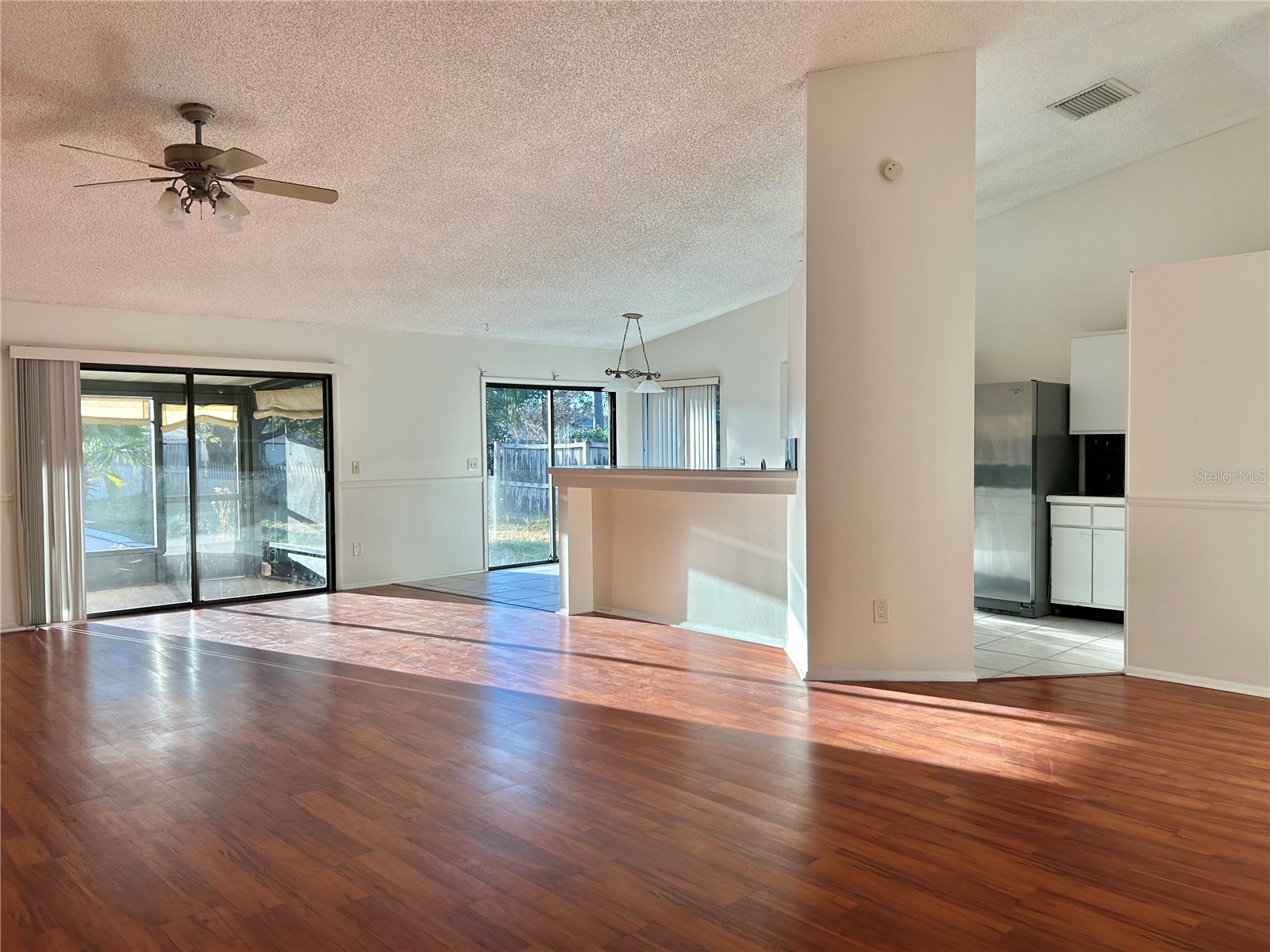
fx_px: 954
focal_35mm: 26
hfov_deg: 67.3
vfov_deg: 53.1
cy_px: 476
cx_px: 635
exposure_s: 1/323
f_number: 1.5
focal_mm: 5.7
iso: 50
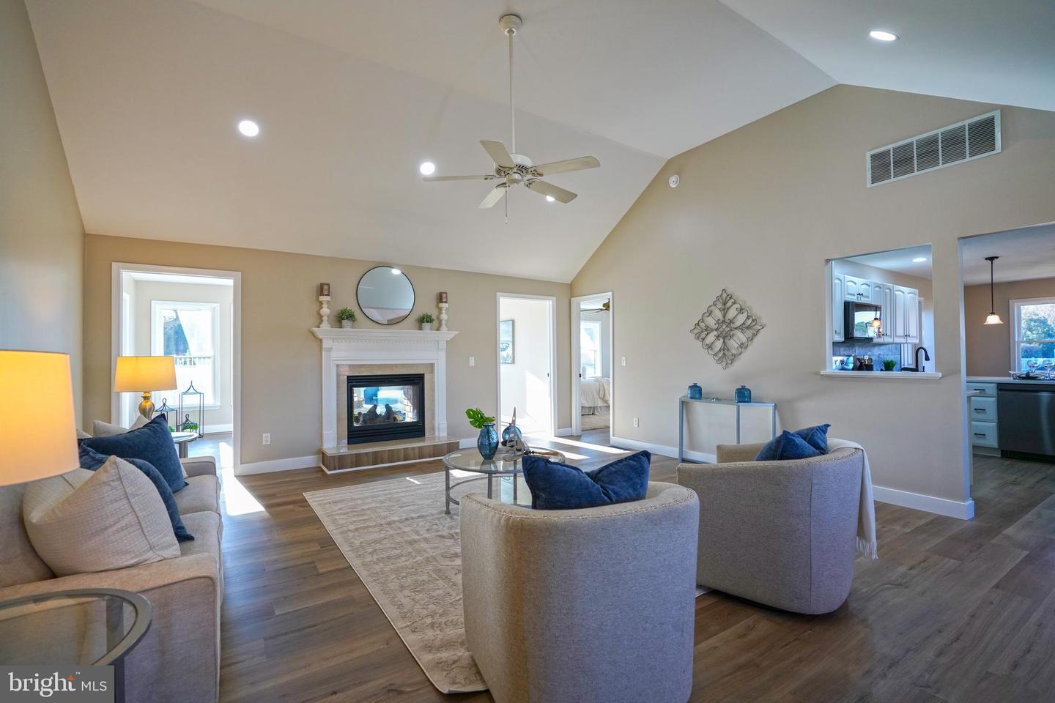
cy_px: 352
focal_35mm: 16
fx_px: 469
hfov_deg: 96.7
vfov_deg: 73.7
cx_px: 528
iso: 640
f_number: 4
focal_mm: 16
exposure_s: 1/160
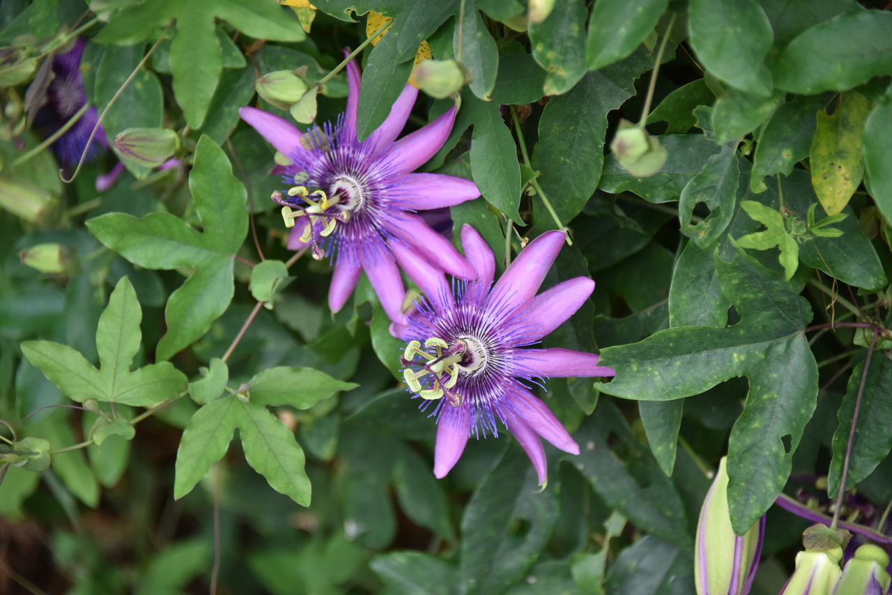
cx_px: 446
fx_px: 7435
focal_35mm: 300
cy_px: 298
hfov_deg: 6.9
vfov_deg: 4.6
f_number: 5.6
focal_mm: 300
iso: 800
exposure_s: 1/640
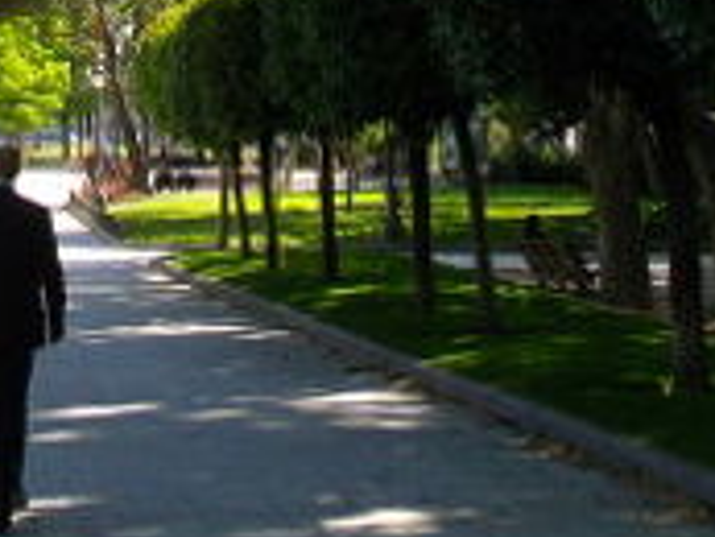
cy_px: -411
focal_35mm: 105
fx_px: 2170
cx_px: 112
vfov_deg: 12.9
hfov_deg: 18.5
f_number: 3.1
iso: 100
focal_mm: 5
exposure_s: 1/320
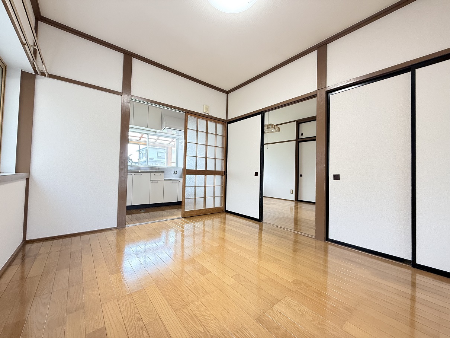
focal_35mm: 14
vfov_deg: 85.7
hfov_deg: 102.1
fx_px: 182
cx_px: 225
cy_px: 169
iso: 250
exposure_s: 1/100
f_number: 2.2
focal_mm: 2.22
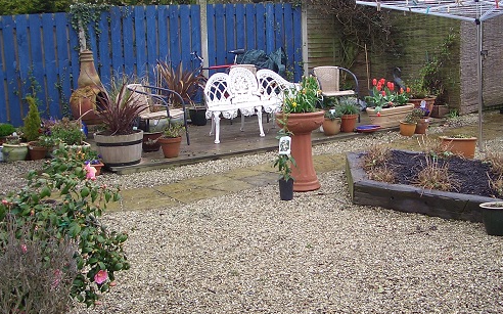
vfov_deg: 26.3
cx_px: 263
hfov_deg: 41.1
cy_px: 169
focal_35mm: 49
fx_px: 671
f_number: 2.6
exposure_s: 1/400
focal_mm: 5.8
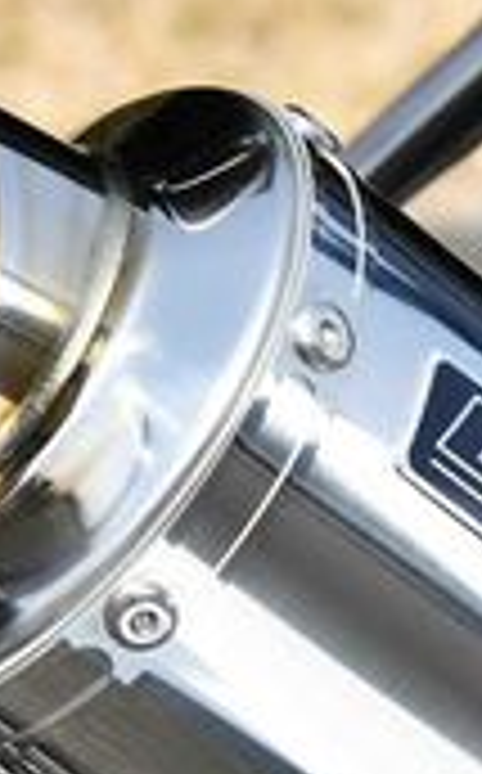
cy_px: 929
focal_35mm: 332
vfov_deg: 6.3
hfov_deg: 3.9
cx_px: 991
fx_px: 7001
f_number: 13
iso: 640
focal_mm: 70
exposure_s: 1/640
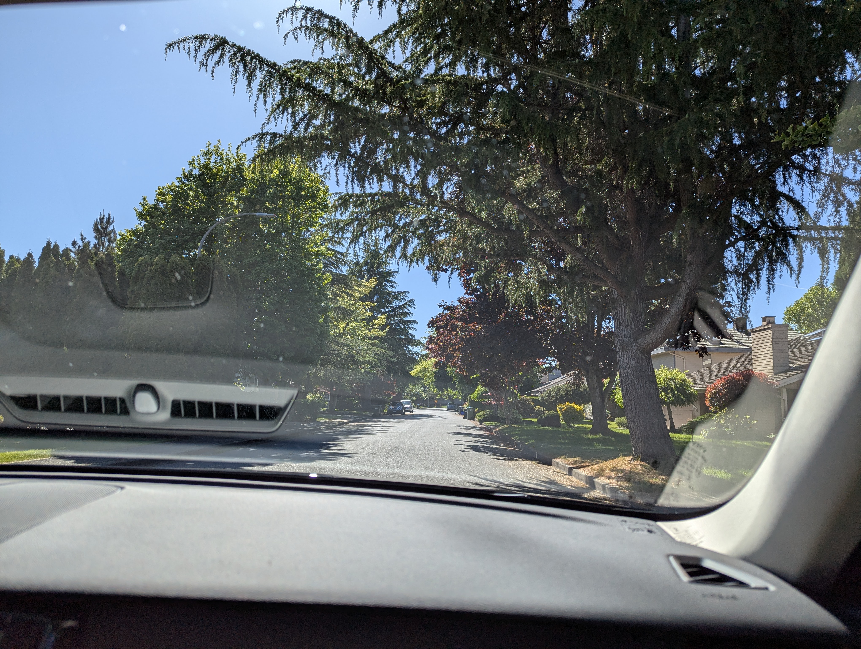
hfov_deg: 71.5
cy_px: 324
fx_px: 598
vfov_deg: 56.9
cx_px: 430
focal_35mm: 24
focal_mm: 6.81
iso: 43
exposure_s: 1/1887
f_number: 1.85
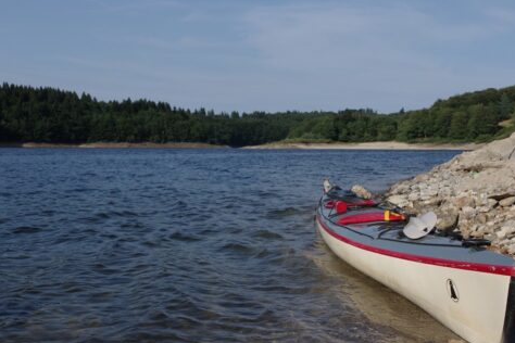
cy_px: 198
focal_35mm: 43
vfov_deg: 31.1
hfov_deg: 45.3
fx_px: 615
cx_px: 290
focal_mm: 23
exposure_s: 1/500
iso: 160
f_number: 8
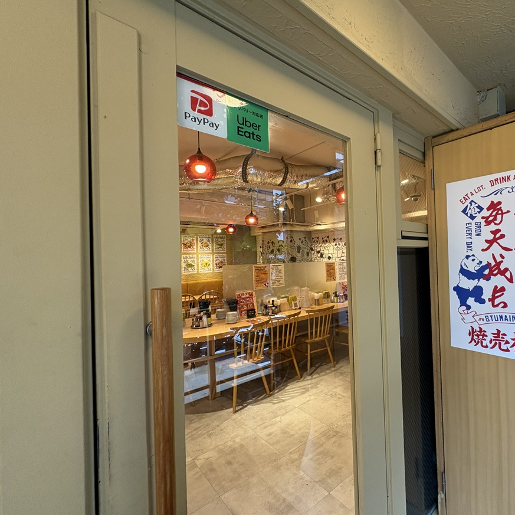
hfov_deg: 81.7
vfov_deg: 84.0
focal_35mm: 17
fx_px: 286
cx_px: 334
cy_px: 255
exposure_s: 1/100
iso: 250
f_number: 2.2
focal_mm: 2.22
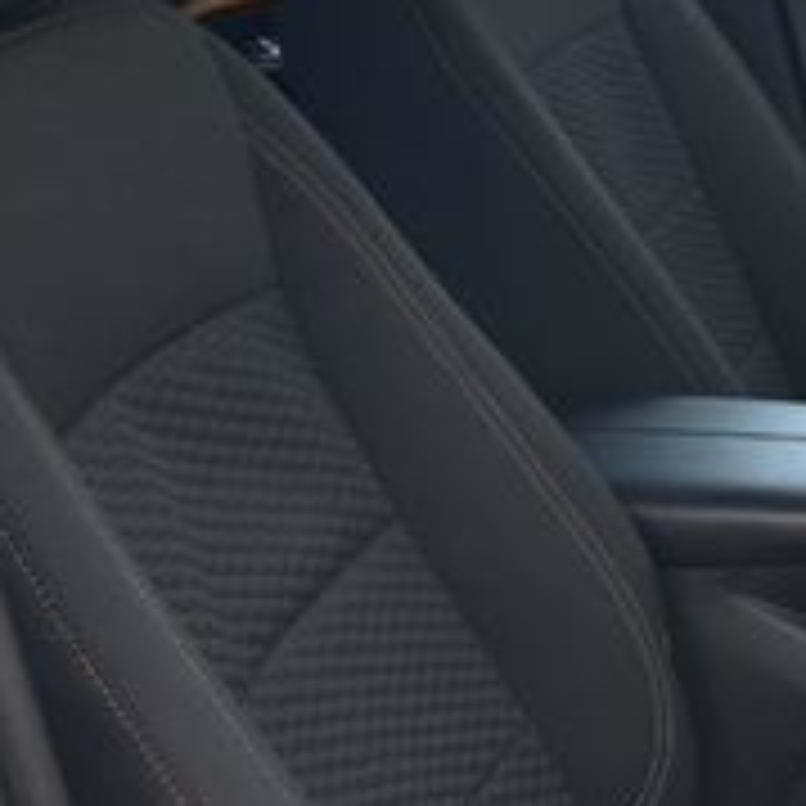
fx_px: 2397
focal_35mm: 91
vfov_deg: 19.1
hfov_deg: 18.1
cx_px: 968
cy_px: 486
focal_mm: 20
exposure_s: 1/250
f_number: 3.8
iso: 400
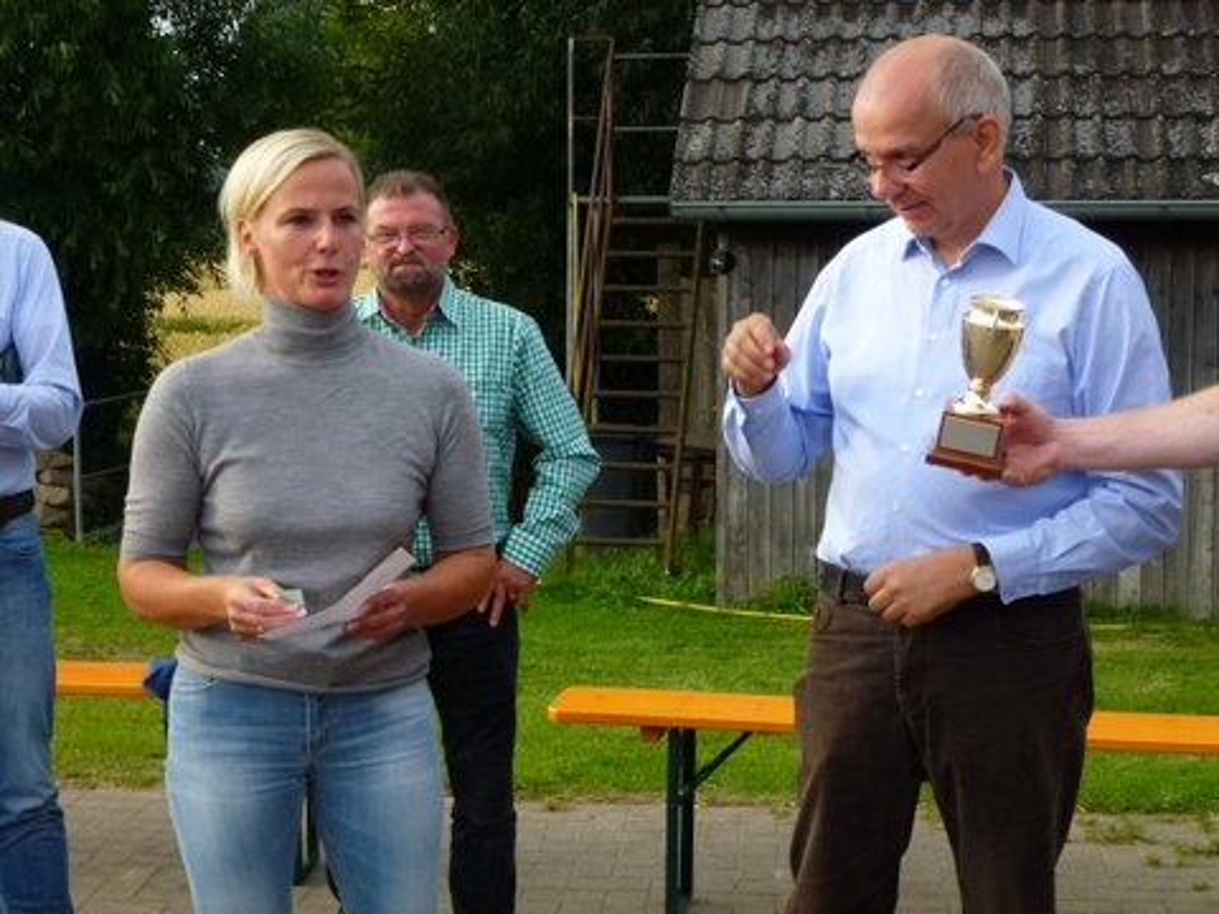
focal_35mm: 65
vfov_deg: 22.6
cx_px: 610
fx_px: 2289
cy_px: 457
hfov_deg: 29.8
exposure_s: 1/320
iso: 320
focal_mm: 11.7
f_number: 4.6
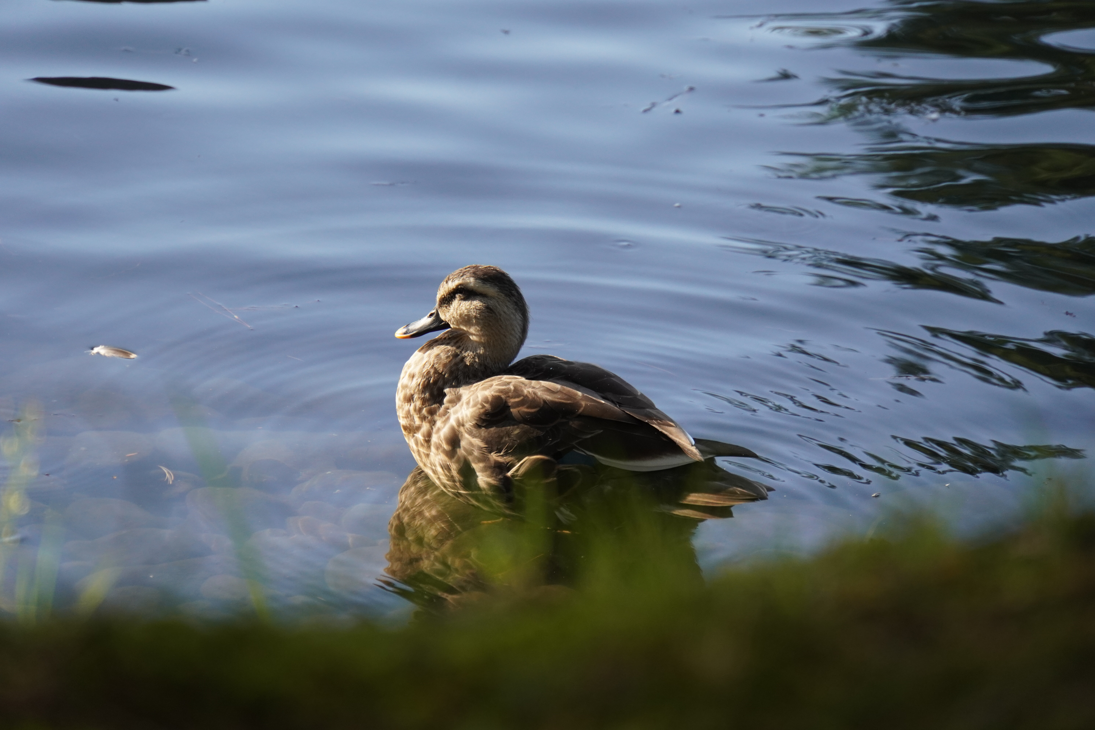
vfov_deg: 5.5
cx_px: 548
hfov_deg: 8.2
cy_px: 365
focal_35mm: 250
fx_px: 7619
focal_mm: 167
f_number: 6.3
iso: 800
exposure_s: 1/500
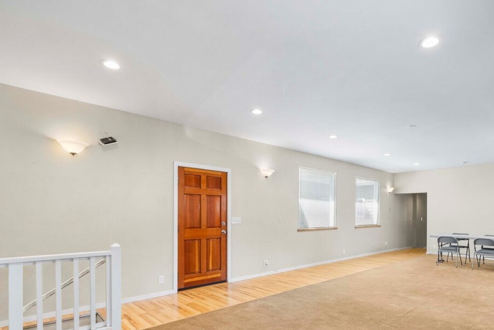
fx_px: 275
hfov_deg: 83.1
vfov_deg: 59.9
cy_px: 230
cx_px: 292
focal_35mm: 20
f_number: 7.1
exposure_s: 1/13
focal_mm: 13
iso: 1000
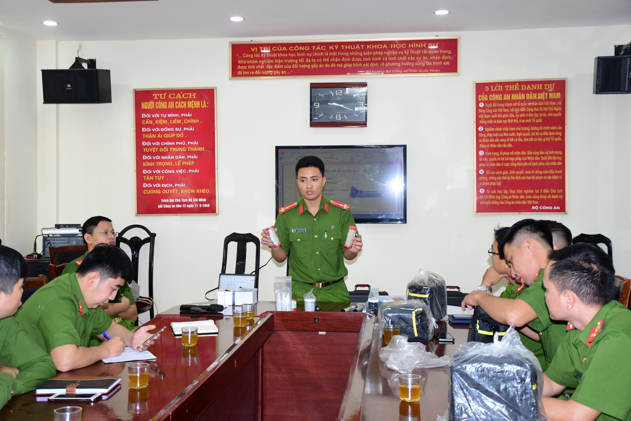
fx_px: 841
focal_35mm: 48
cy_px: 210
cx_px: 316
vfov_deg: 28.1
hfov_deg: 41.1
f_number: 4.5
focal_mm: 32
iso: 1250
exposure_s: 1/200
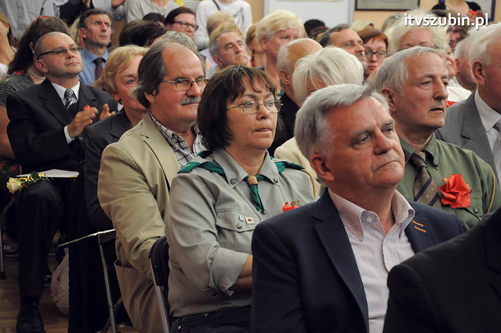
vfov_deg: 13.8
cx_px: 250
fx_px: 1376
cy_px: 166
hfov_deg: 20.6
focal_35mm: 99
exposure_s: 1/80
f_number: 5.6
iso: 2500
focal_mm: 66
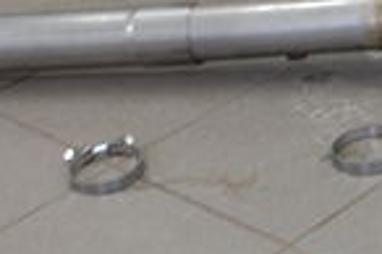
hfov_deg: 16.0
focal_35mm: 118
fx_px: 1251
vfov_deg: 11.5
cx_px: 563
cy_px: 50
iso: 200
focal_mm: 18
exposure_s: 1/20
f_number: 4.5
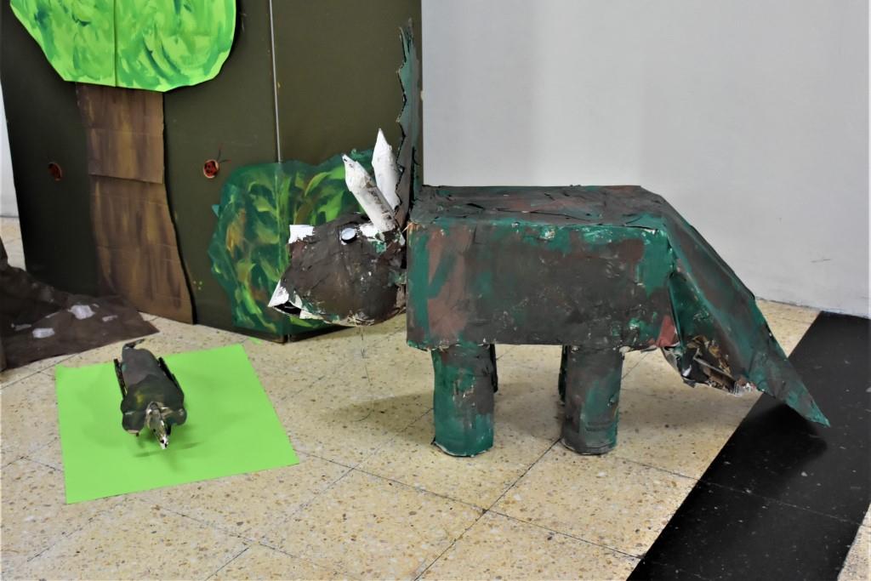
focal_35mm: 40
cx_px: 436
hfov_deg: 47.9
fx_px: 980
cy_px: 290
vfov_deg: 33.0
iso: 1600
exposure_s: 1/60
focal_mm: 27
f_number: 4
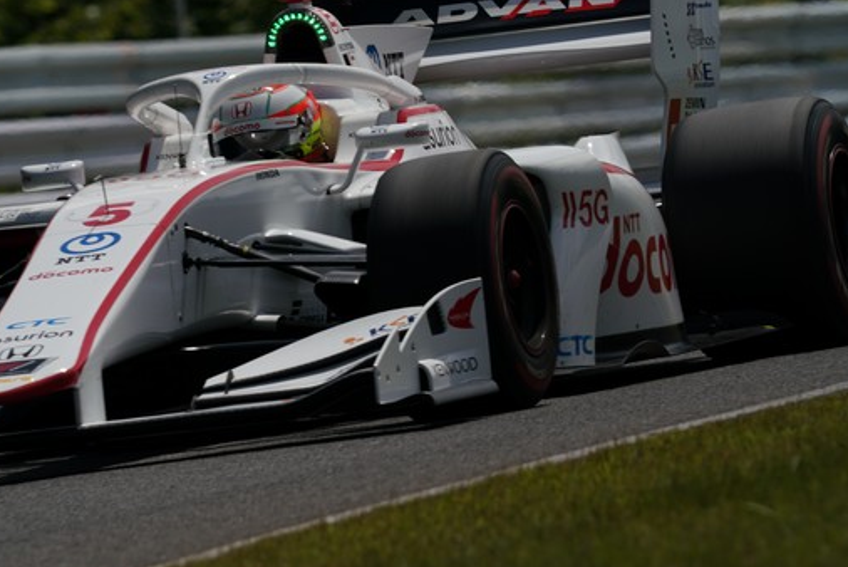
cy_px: 208
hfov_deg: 2.4
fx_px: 20104
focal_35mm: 853
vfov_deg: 1.6
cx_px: 313
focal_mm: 600
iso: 200
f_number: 11
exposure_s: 1/1000
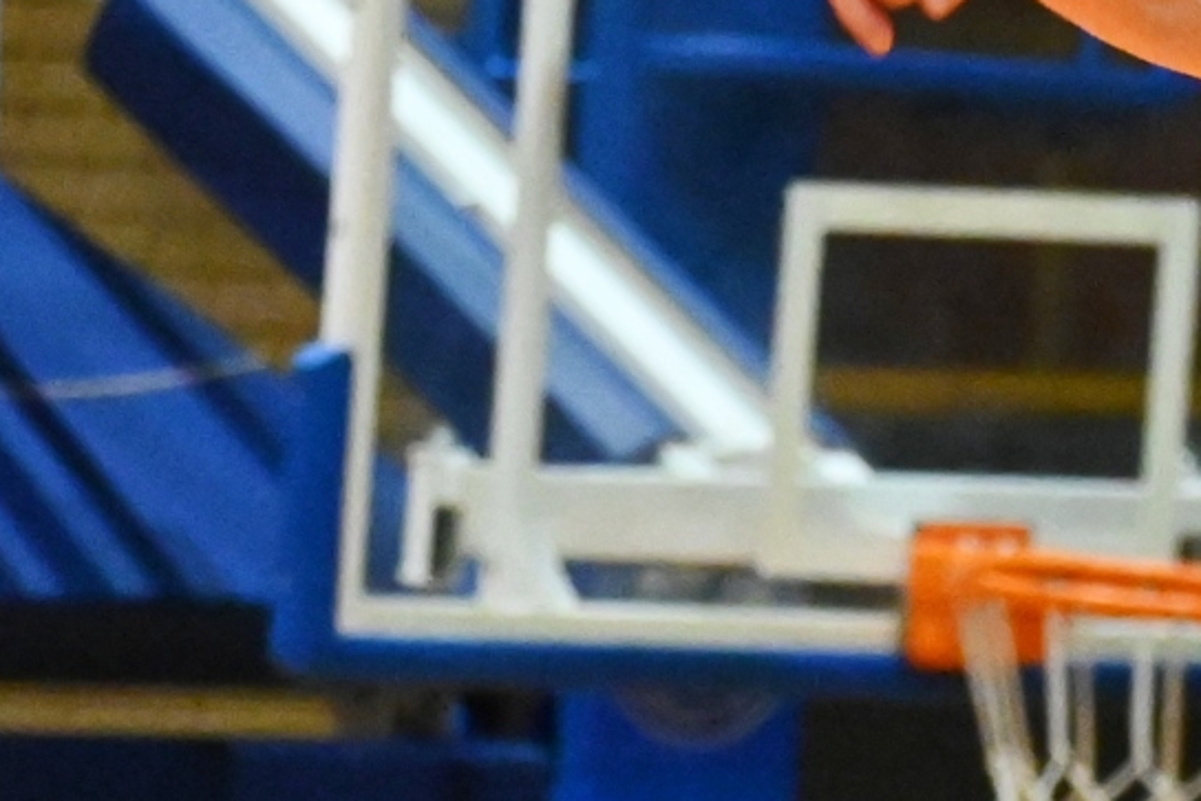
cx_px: 2177
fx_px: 31811
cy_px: 610
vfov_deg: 1.4
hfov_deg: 2.2
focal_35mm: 953
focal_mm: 135
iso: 7200
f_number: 5.3
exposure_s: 1/500
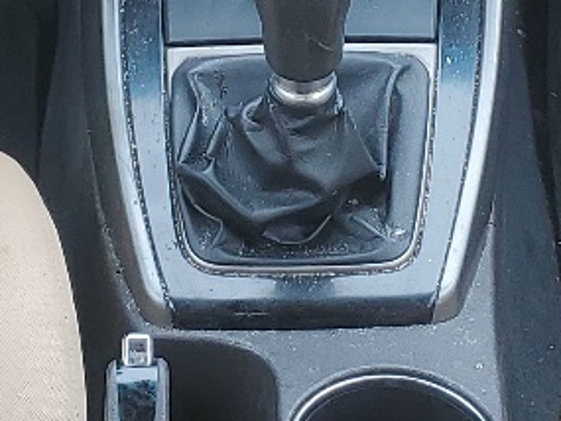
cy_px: -30
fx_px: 2367
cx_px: 270
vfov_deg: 10.1
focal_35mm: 146
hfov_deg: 13.5
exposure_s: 1/227
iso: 50
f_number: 1.5
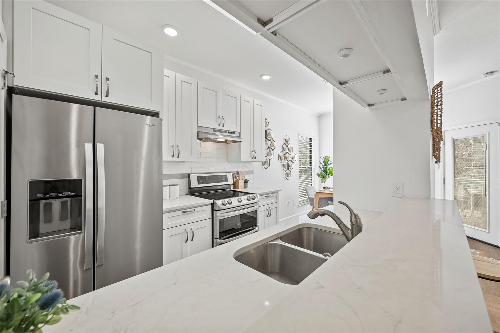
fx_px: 194
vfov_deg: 81.2
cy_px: 166
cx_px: 250
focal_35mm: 14
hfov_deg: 104.3
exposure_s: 1/15
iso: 800
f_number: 8
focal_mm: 14
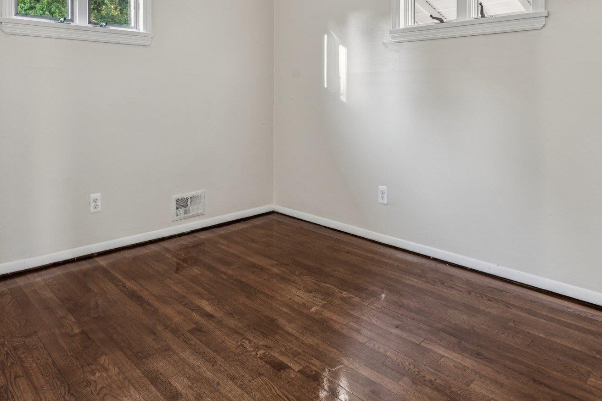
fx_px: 418
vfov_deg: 49.6
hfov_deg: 71.2
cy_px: 109
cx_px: 263
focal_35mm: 25
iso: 320
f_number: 8
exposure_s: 1/2.5
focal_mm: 16
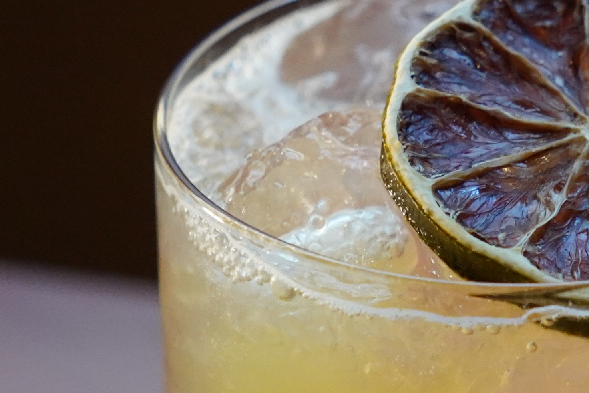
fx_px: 4794
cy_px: 507
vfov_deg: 4.7
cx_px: 787
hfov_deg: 7.0
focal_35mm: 293
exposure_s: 1/160
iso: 4000
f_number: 4
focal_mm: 72
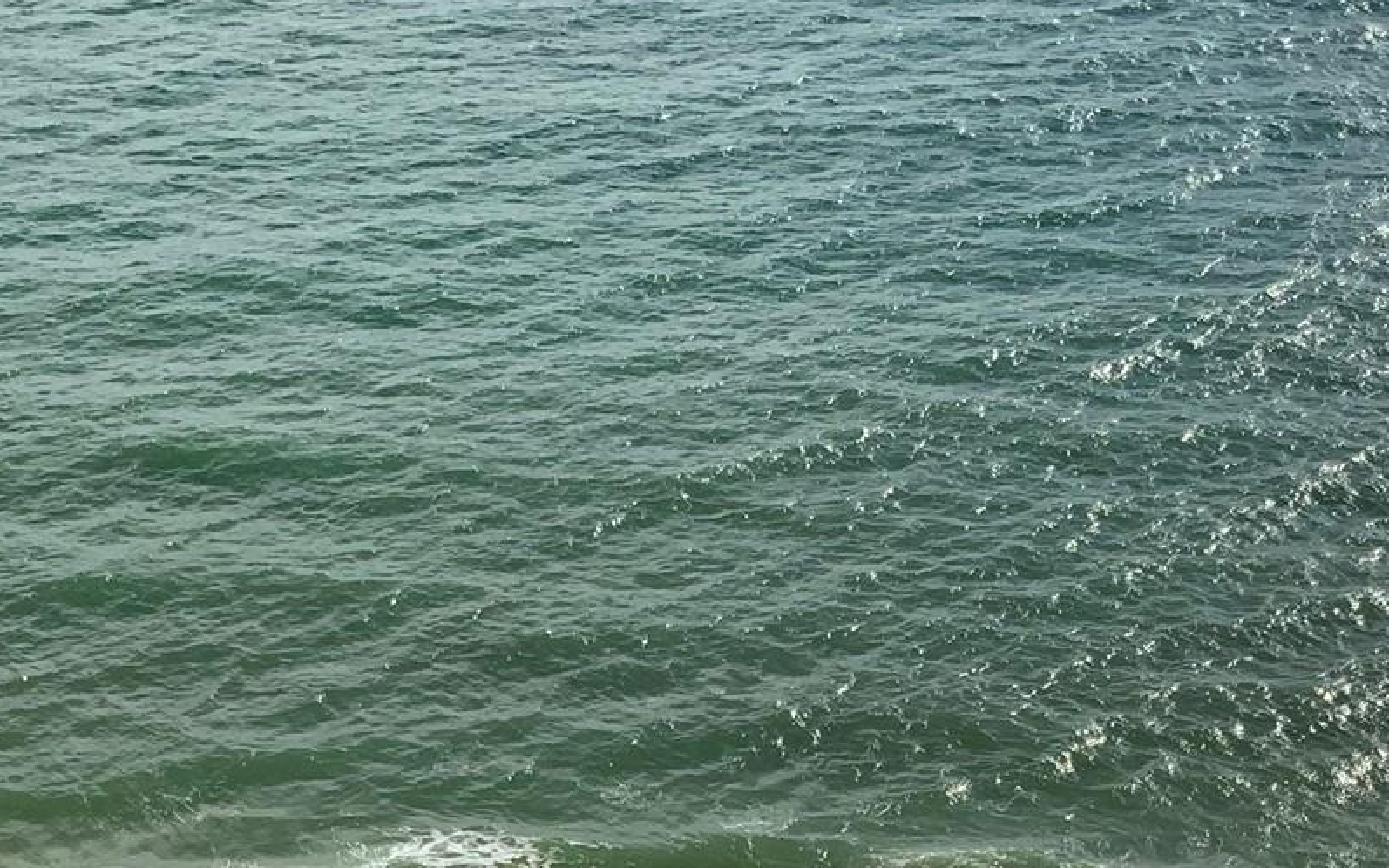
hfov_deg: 26.1
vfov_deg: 15.9
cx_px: 540
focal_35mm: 79
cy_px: 1007
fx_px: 2990
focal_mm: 3
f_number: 1.8
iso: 20
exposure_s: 1/3788
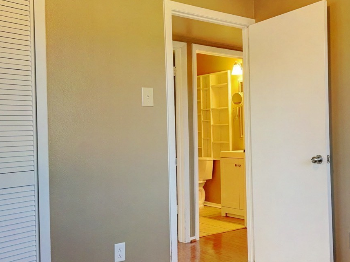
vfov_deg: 33.6
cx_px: 233
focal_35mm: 43
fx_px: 435
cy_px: 130
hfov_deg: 43.2
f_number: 1.78
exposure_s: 1/60
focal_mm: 6.76
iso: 160
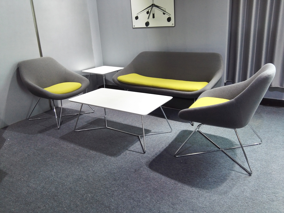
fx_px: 238
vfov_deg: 48.2
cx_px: 142
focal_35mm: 29
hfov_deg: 61.7
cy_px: 106
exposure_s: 1/33.4
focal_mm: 3.8
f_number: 2
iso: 160
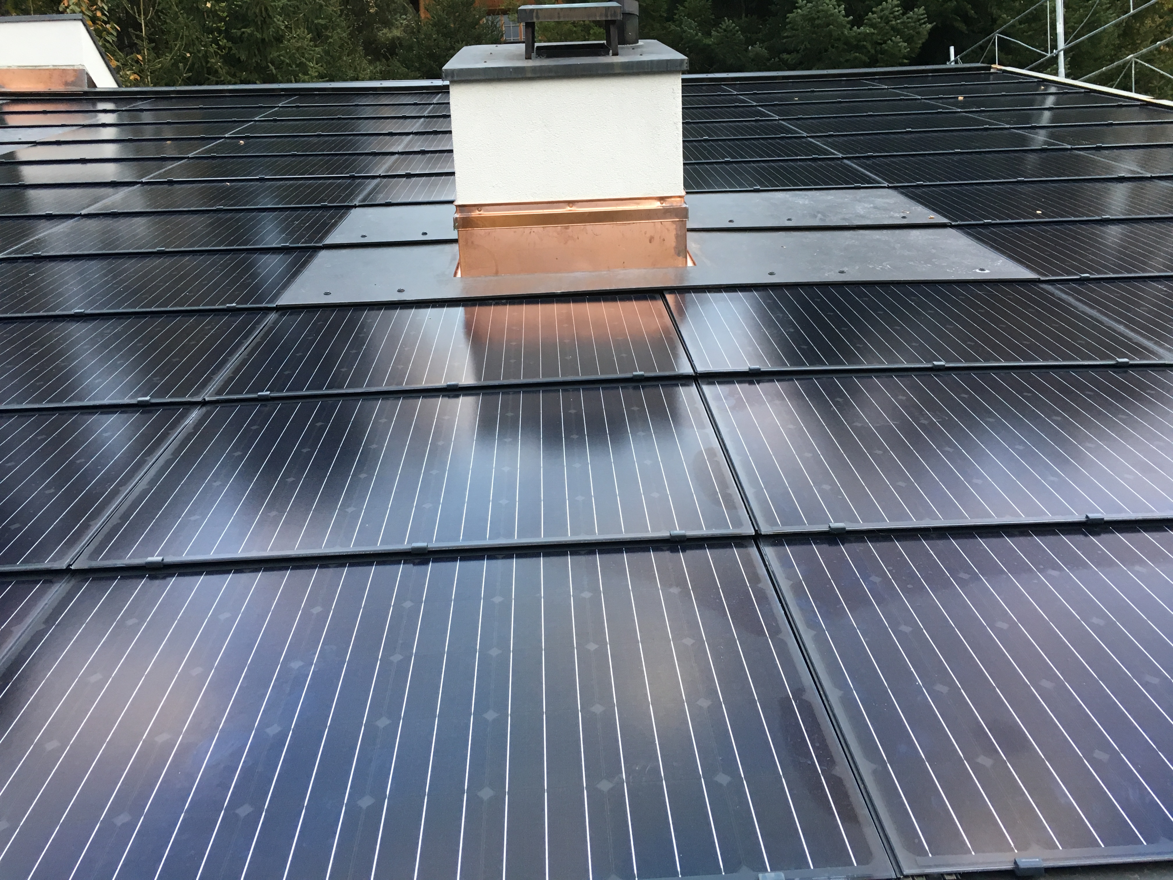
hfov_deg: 61.7
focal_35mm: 29
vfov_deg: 48.2
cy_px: 440
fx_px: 983
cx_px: 586
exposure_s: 1/33
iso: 40
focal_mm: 4.15
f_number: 2.2
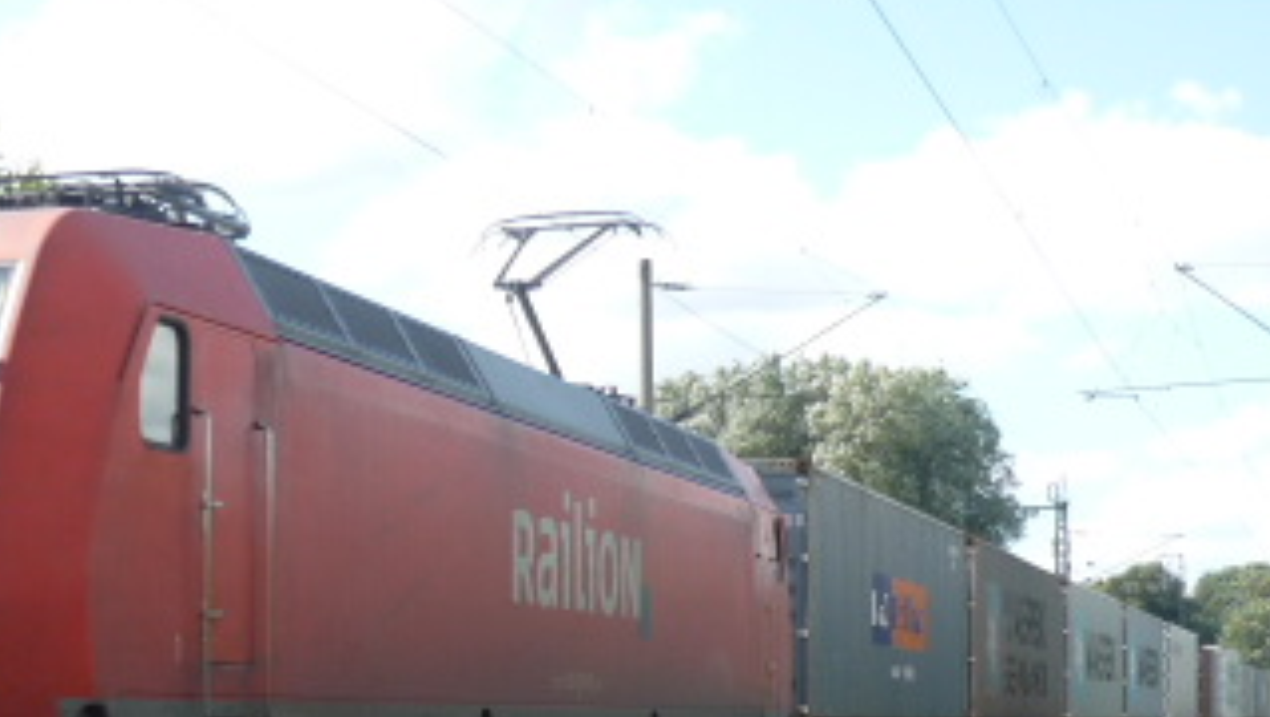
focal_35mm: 83
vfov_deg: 14.5
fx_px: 2797
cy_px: 641
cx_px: 318
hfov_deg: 25.3
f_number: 2.9
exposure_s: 1/500
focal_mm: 6.3
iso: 100
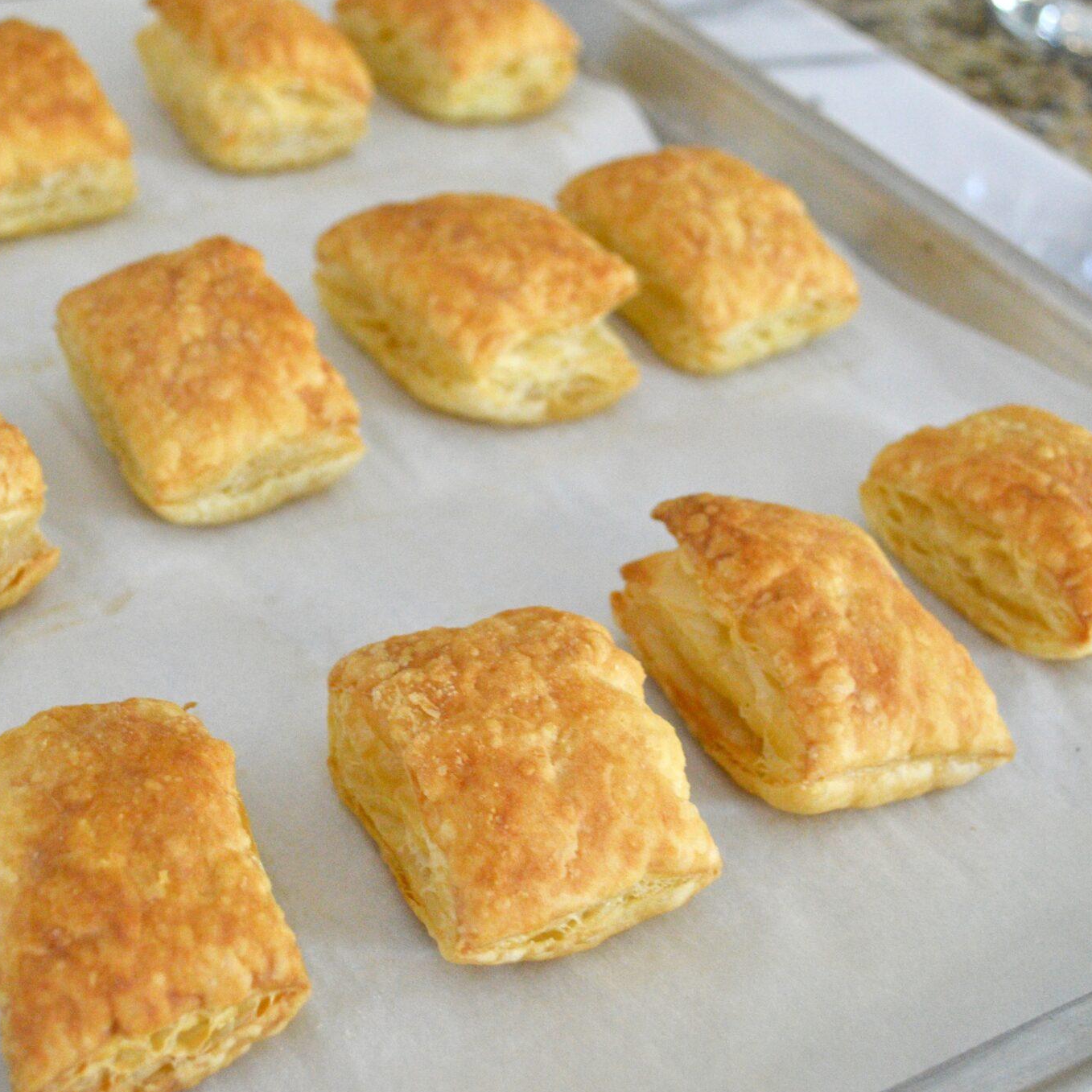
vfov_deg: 34.0
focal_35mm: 50
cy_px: 546
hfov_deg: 33.9
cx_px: 431
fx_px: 1785
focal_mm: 26
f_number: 4.2
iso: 1800
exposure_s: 1/60
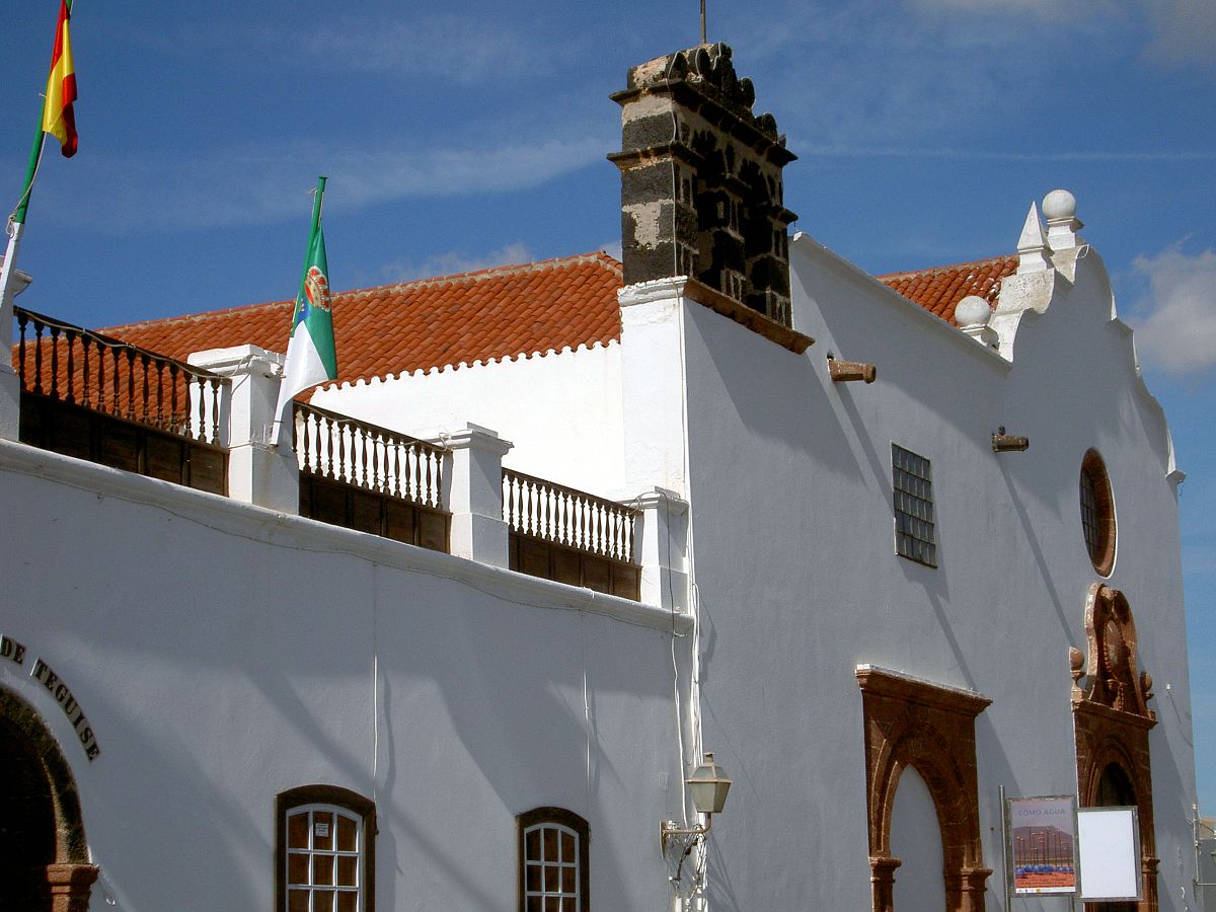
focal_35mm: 75
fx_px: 2635
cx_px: 608
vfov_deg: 19.6
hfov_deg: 26.0
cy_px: 456
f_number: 7.1
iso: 50
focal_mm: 12.4
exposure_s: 1/800
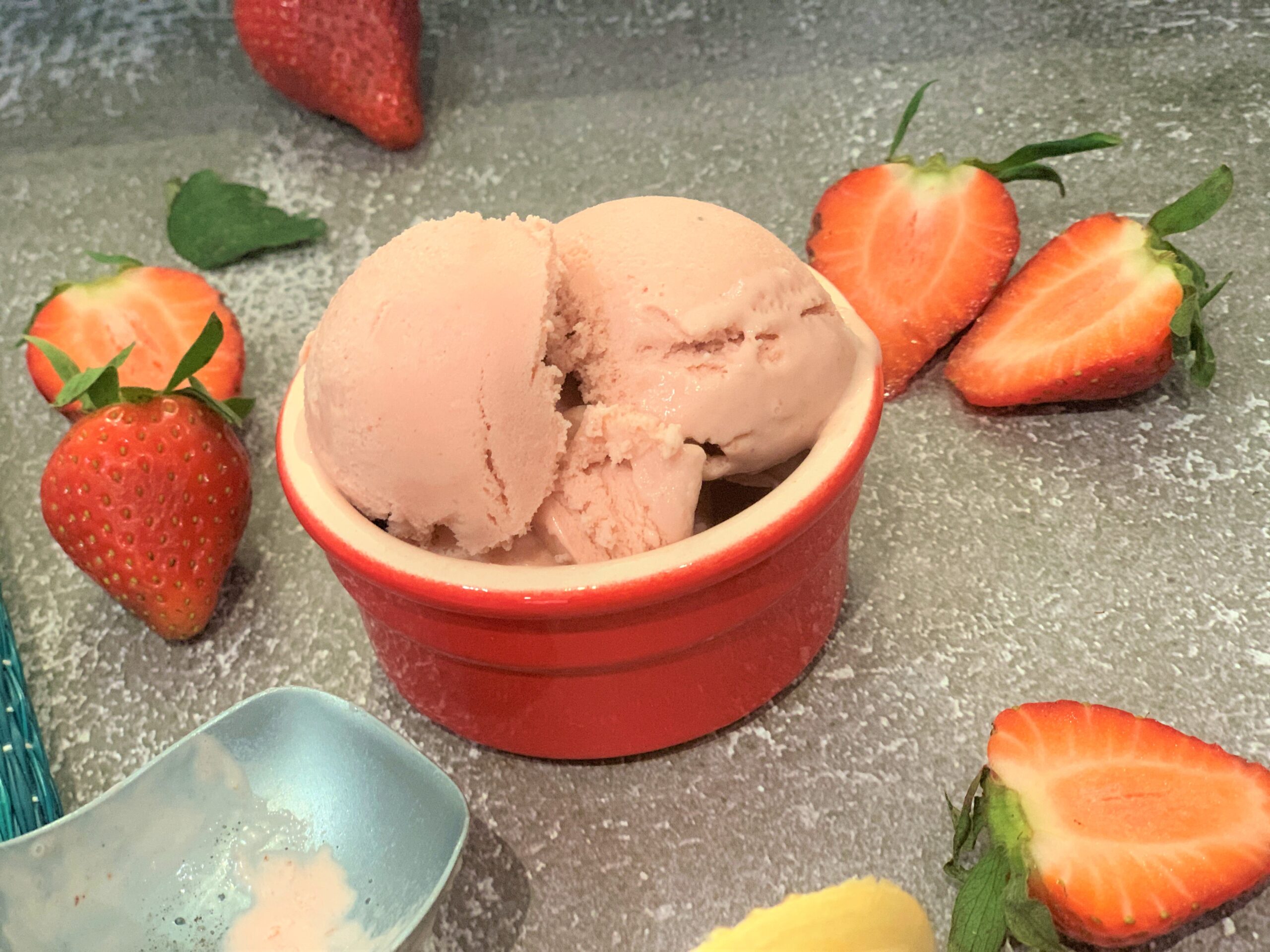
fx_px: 1908
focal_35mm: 52
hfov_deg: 36.8
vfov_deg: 28.0
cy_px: 476
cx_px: 635
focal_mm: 6
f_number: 2.4
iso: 160
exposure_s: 1/50
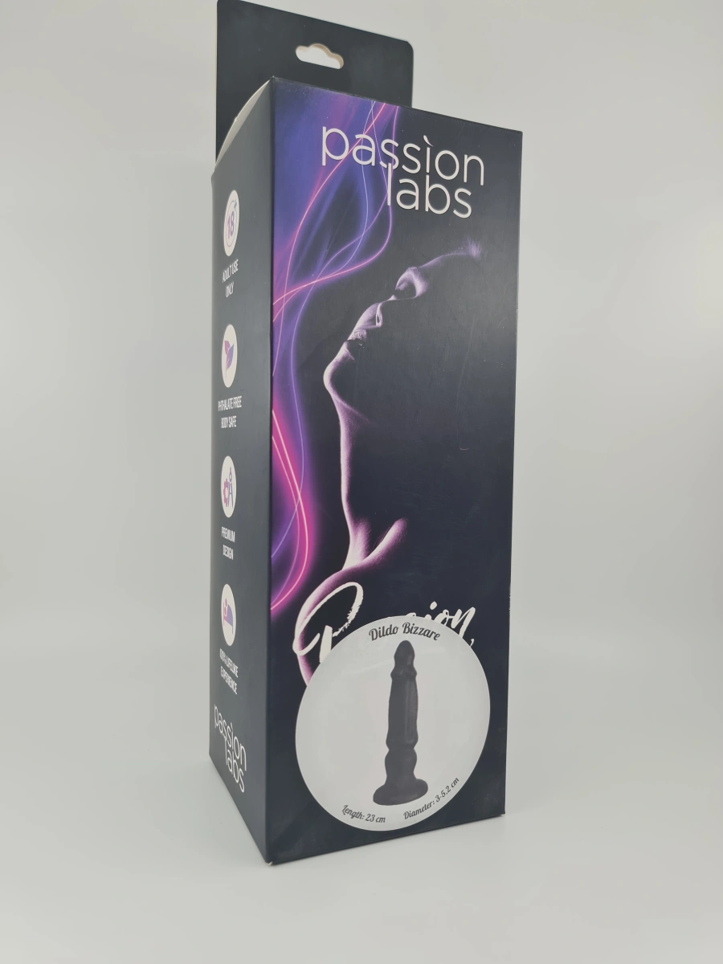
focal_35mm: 25
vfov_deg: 69.4
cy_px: 482
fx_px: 696
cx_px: 362
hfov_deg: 54.9
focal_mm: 7
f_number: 1.8
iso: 50
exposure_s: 1/272
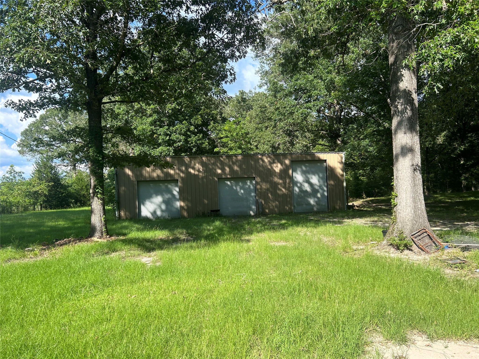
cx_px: 240
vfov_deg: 53.1
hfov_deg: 67.3
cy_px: 180
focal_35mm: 26
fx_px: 360
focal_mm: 5.7
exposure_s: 1/1488
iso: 50
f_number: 1.5
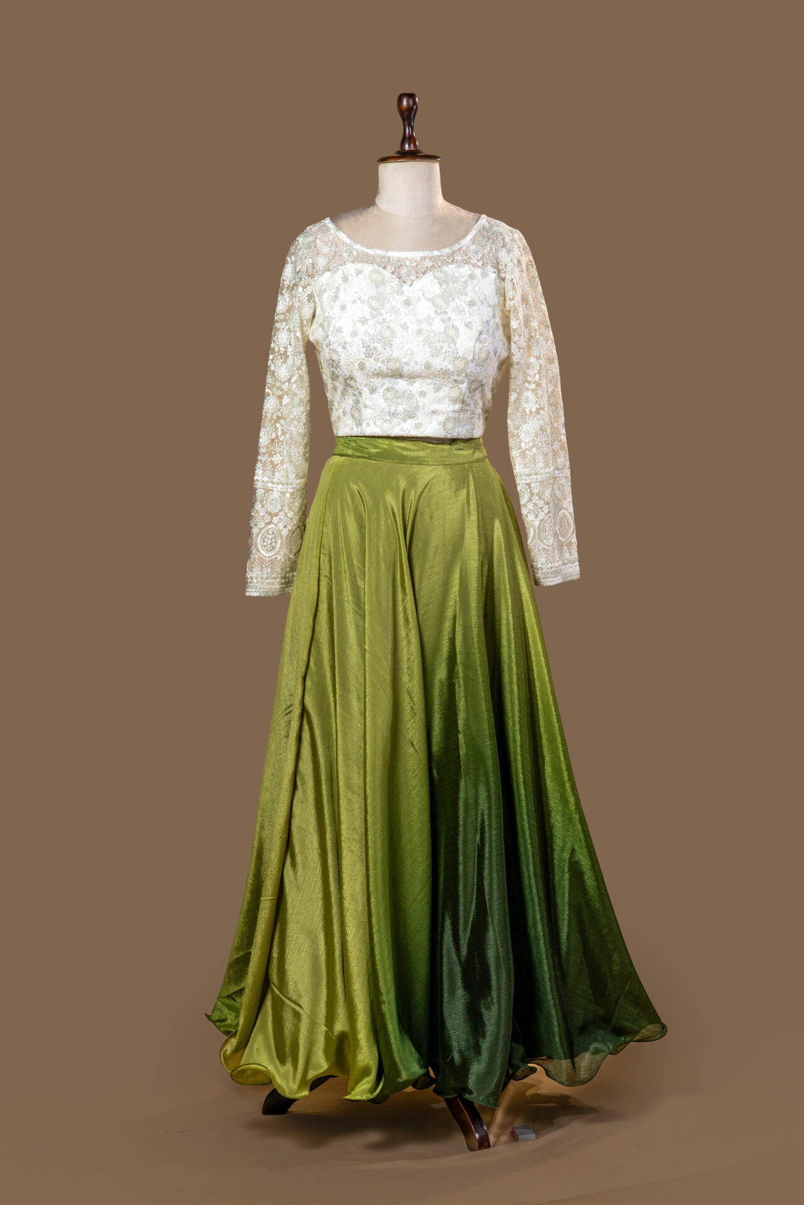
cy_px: 602
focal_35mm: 59
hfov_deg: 23.0
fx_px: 1976
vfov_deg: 33.9
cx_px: 402
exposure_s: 1/125
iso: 100
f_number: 8
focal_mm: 59
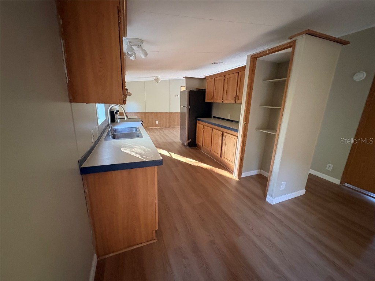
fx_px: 152
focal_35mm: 14
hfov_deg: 102.1
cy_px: 140
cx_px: 188
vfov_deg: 85.7
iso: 1000
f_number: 2.2
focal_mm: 2.22
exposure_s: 1/46
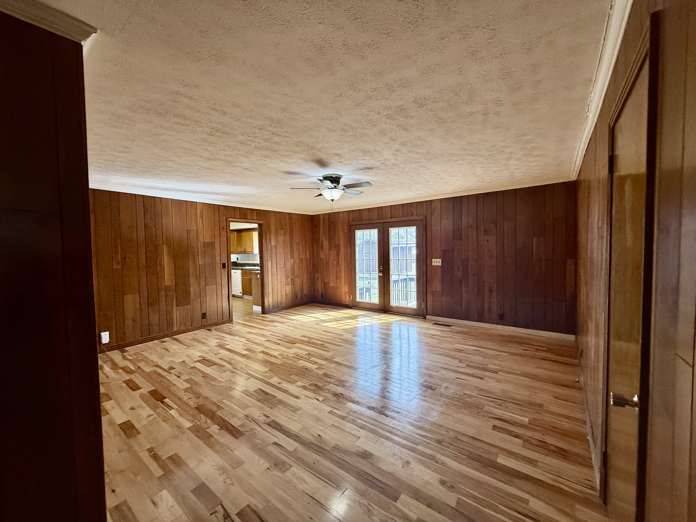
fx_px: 281
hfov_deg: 102.1
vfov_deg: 85.7
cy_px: 261
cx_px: 348
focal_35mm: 14
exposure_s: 1/99
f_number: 2.2
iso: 125
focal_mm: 2.22
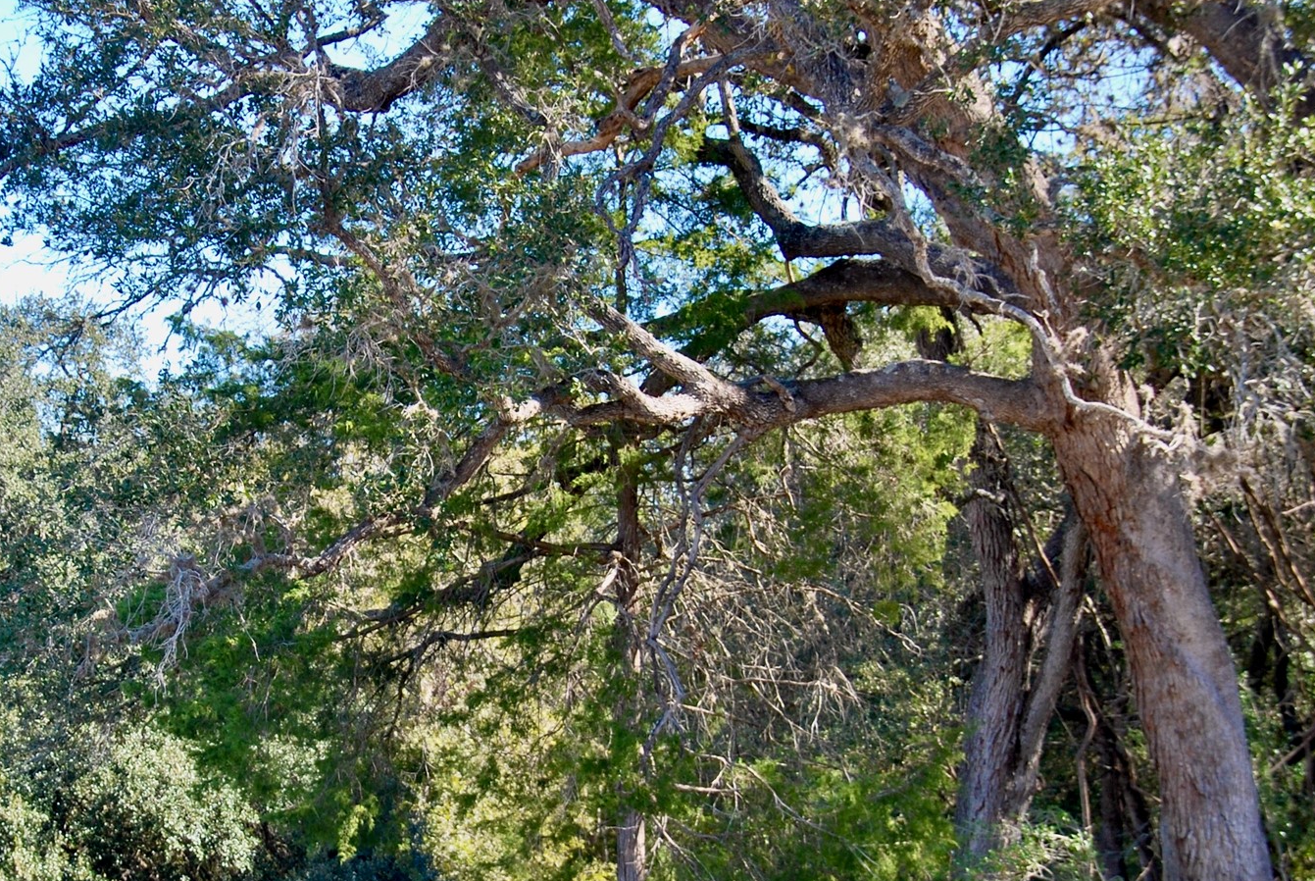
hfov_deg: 16.2
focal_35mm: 126
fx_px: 4608
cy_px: 594
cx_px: 414
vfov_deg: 10.9
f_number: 5.6
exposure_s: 1/125
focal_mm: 52
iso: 100
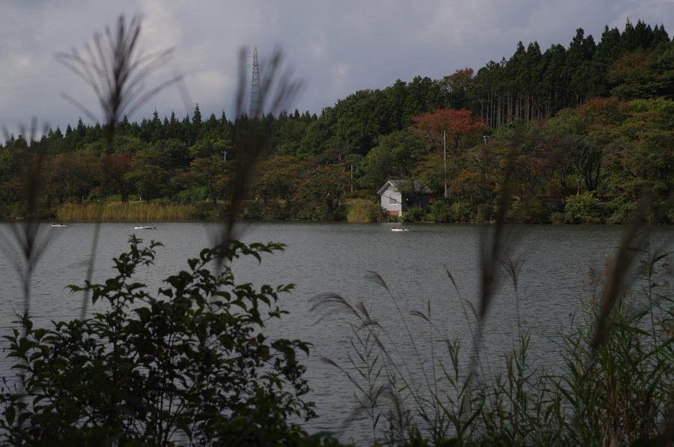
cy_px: 224
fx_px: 1401
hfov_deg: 27.0
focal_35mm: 75
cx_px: 337
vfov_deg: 18.1
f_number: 4.5
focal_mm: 50
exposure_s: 1/750
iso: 100
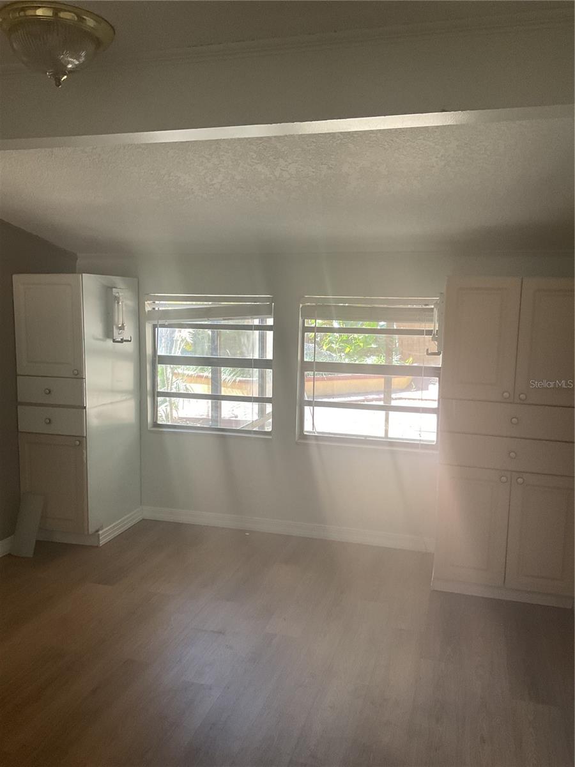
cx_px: 288
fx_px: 642
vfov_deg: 61.7
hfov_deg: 48.2
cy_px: 384
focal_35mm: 29
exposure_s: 1/60
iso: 100
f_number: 1.8
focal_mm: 3
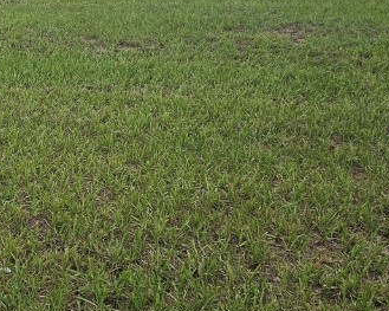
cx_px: -32
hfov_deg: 24.4
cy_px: -53
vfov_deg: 19.8
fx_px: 840
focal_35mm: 73
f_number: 1.8
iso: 50
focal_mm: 5
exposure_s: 1/3540
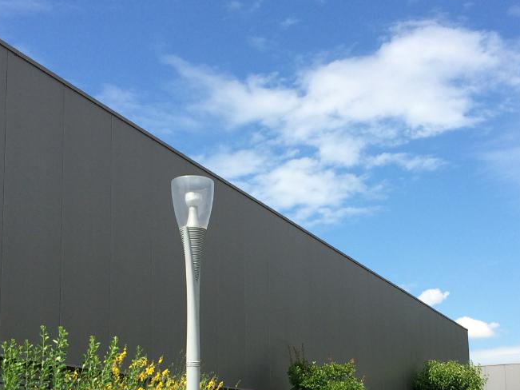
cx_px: 296
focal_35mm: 57
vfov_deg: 25.2
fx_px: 856
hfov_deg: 33.7
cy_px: 320
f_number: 2.2
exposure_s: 1/1786
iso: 32
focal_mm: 4.15
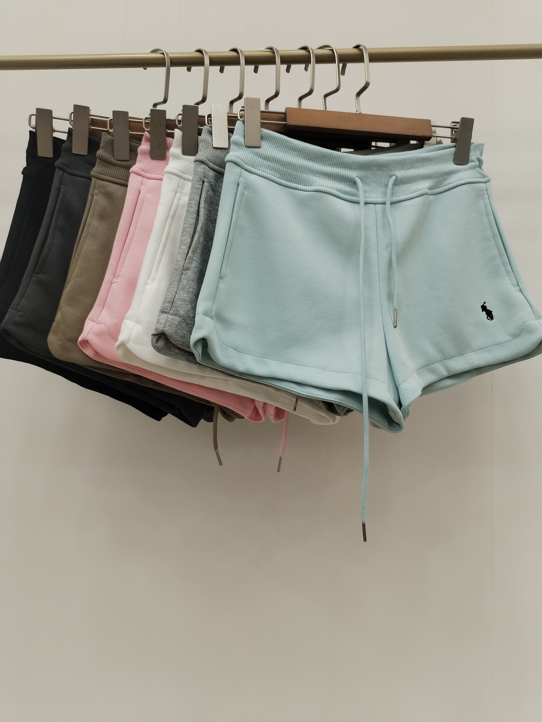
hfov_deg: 48.2
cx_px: 271
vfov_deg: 61.7
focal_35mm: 29
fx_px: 605
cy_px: 361
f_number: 1.8
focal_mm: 4.75
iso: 164
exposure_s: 1/100
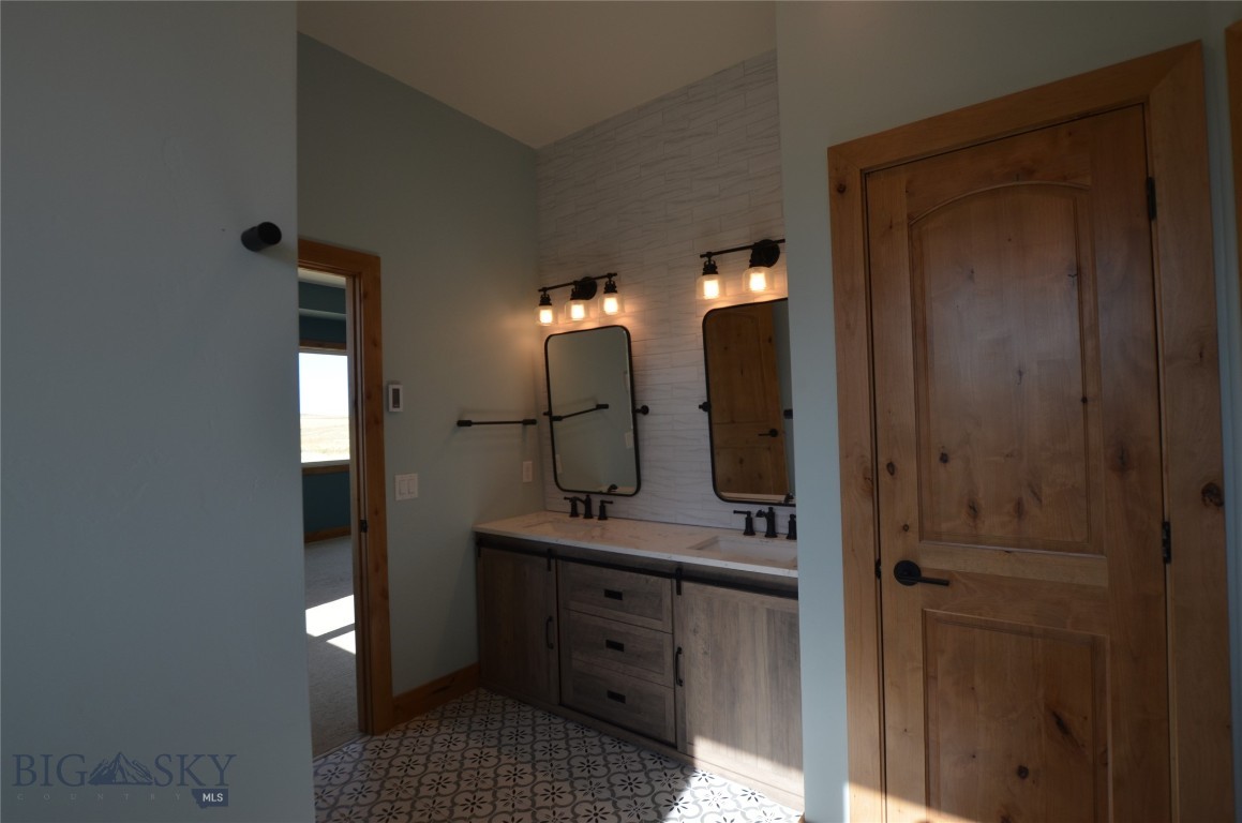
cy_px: 412
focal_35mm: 16
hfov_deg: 95.1
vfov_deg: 71.8
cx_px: 621
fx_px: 568
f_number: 6.3
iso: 200
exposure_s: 1/160
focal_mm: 11
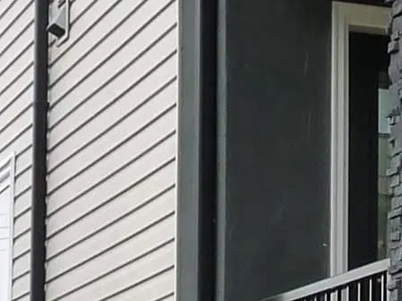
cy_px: 377
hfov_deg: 10.4
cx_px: 562
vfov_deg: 7.9
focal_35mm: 186
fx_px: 2159
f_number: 4
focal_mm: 4.8
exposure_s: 1/160
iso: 160
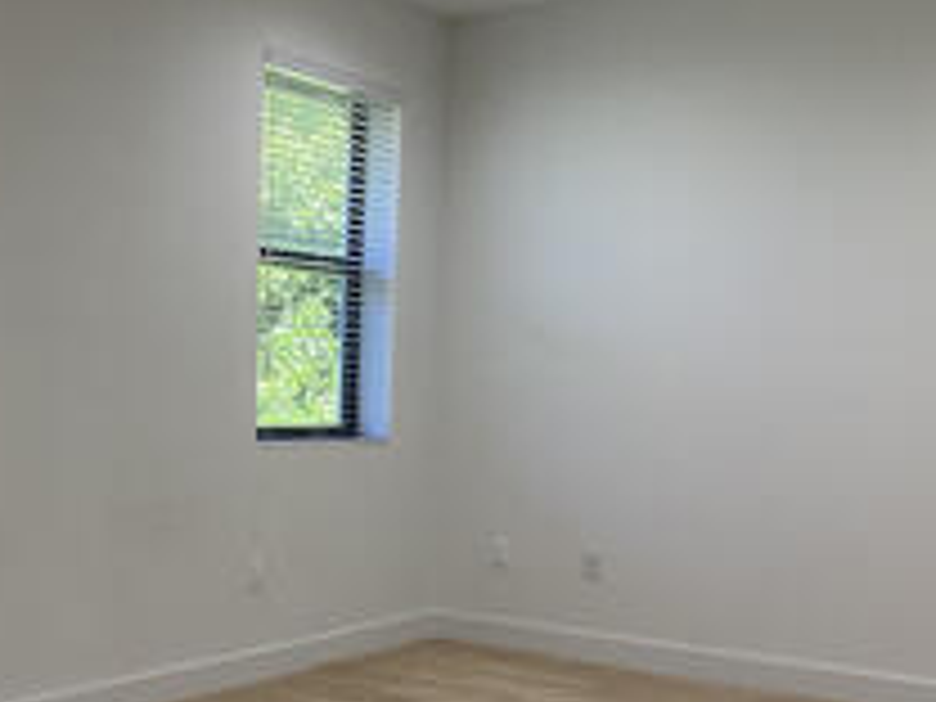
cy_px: 450
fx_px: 1352
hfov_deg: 36.1
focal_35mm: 50
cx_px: 112
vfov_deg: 29.0
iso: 80
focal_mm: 4.25
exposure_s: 1/60
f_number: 1.8
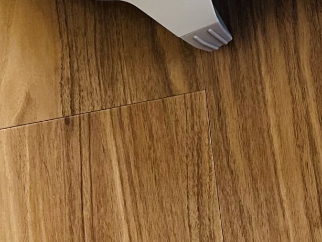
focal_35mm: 100
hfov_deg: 17.7
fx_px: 931
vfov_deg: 14.1
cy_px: -86
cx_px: 475
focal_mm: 6.86
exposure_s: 1/60
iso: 400
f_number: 1.78
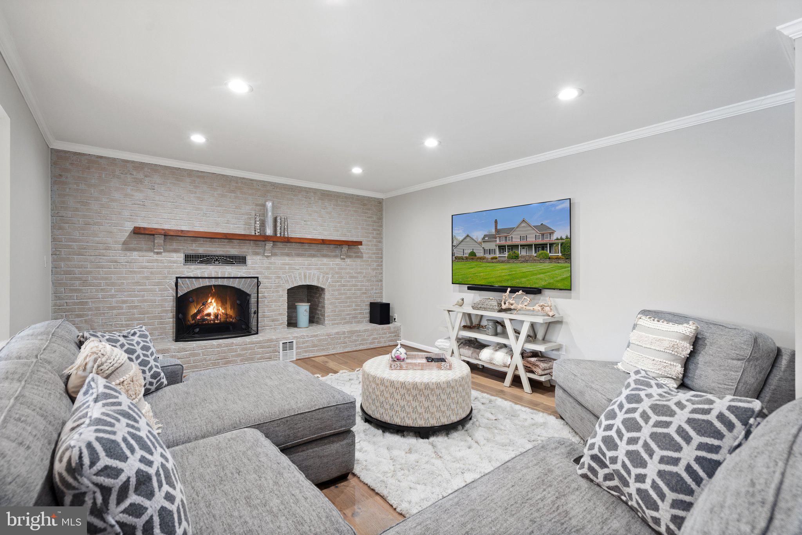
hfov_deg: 96.7
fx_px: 356
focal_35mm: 16
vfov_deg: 73.7
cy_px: 268
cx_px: 401
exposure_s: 1/2.5
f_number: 8
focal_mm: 16
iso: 500
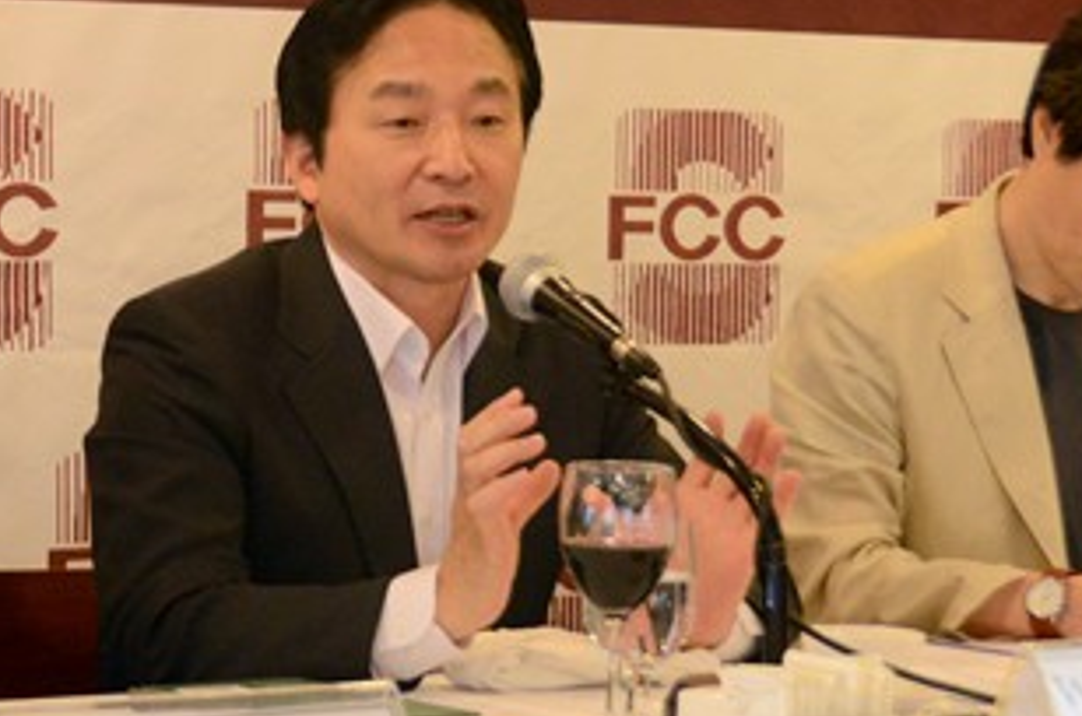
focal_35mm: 146
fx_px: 4379
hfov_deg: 14.0
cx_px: 263
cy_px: 230
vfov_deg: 9.3
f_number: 4.5
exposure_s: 1/80
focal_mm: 40
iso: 1600
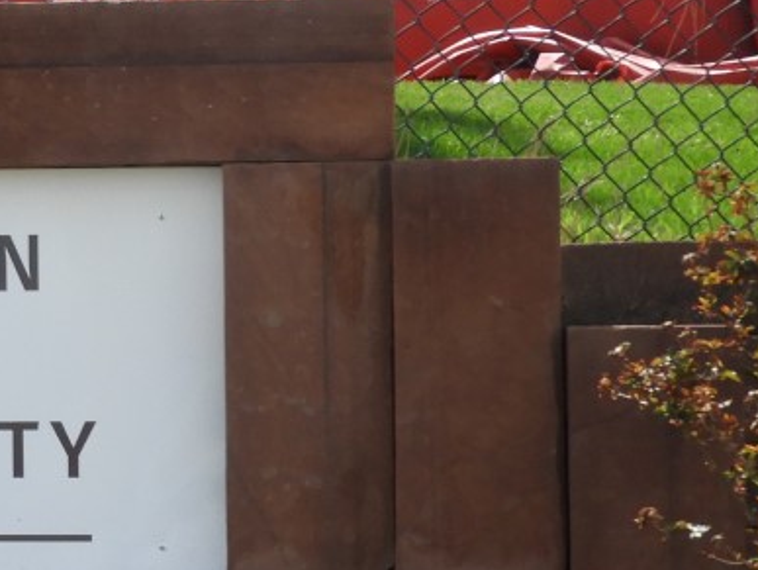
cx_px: -603
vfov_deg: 6.7
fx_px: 4888
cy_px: 163
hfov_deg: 8.5
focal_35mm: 223
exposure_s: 1/400
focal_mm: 10.7
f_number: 4.2
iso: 100
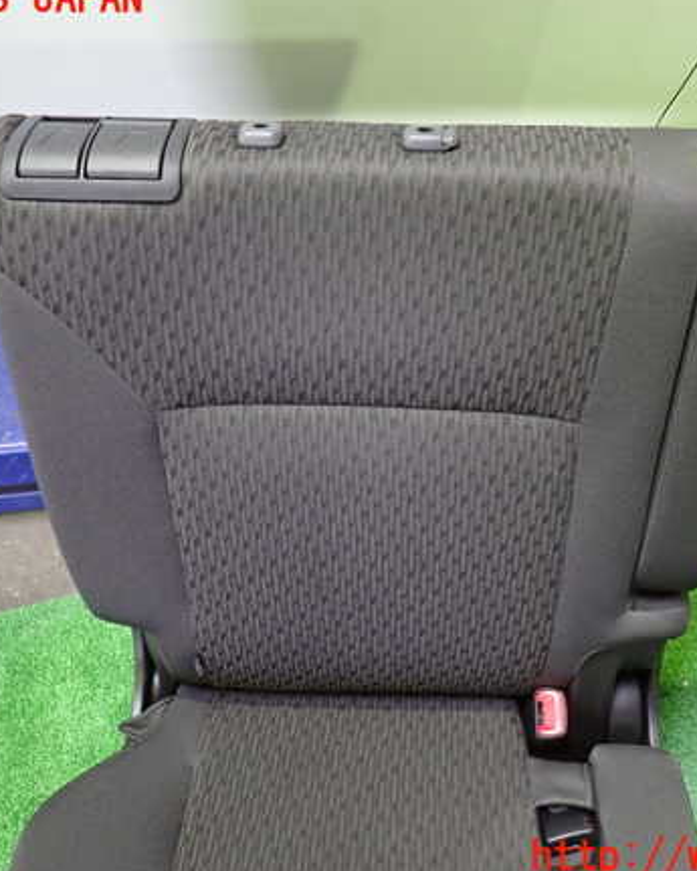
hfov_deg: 43.3
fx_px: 876
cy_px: 428
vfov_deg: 52.8
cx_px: 382
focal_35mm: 34
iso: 640
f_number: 2
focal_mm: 4.5
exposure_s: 1/30
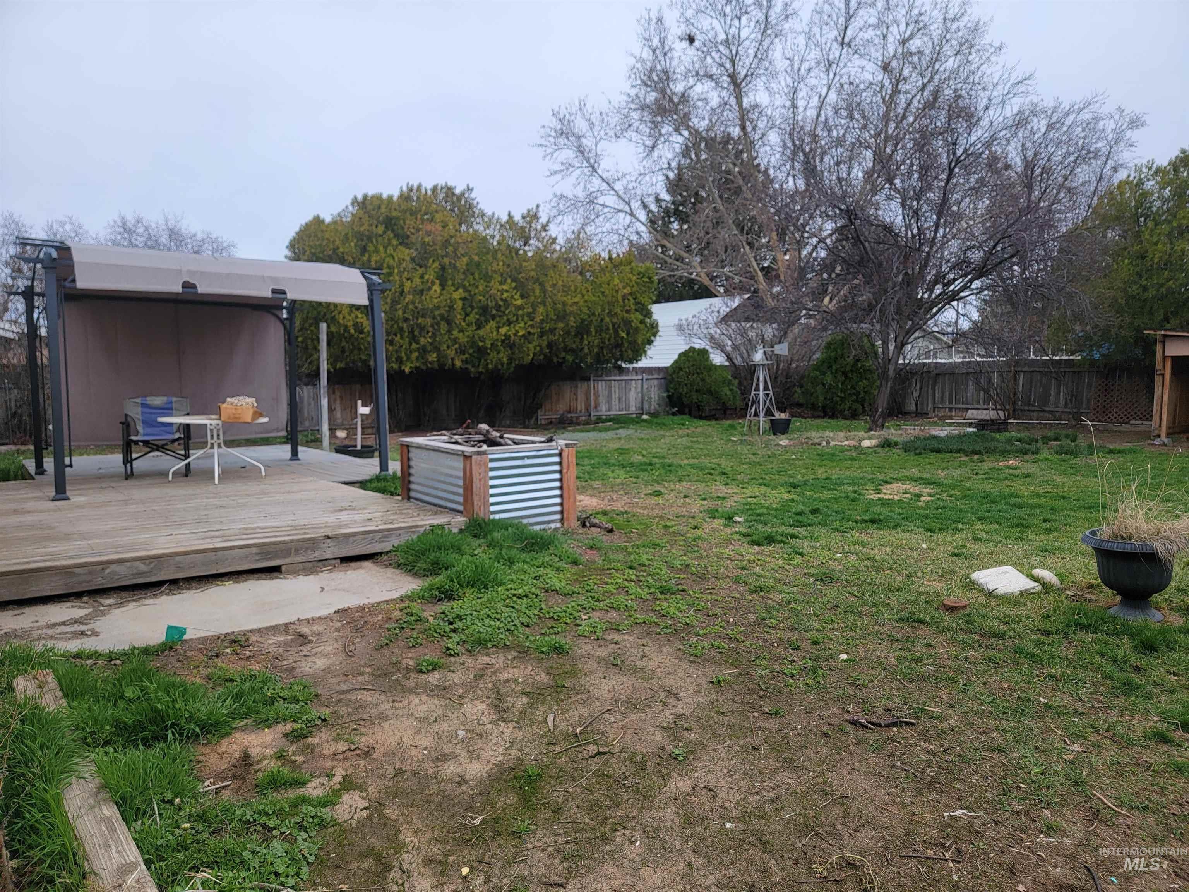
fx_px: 824
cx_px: 594
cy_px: 446
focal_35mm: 24
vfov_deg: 56.8
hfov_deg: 71.6
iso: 16
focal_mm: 6.7
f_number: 1.8
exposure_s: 1/692
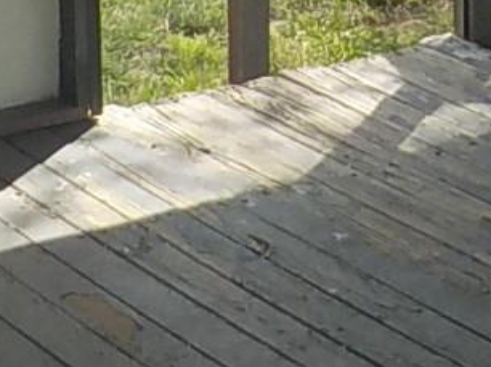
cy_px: -388
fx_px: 2225
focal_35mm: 157
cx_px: 528
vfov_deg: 8.9
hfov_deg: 12.4
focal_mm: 4.1
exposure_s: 1/640
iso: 125
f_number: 3.3
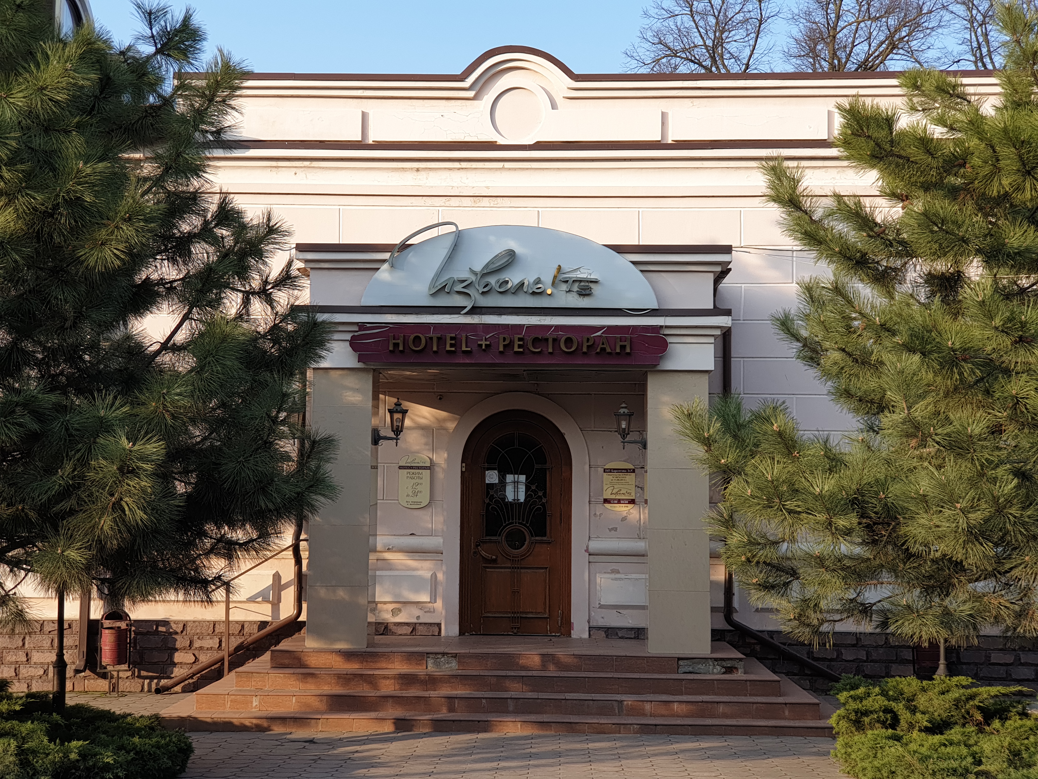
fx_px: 1559
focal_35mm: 52
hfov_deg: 36.8
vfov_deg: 28.0
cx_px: 519
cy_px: 390
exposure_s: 1/272
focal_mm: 6
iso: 100
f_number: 2.4
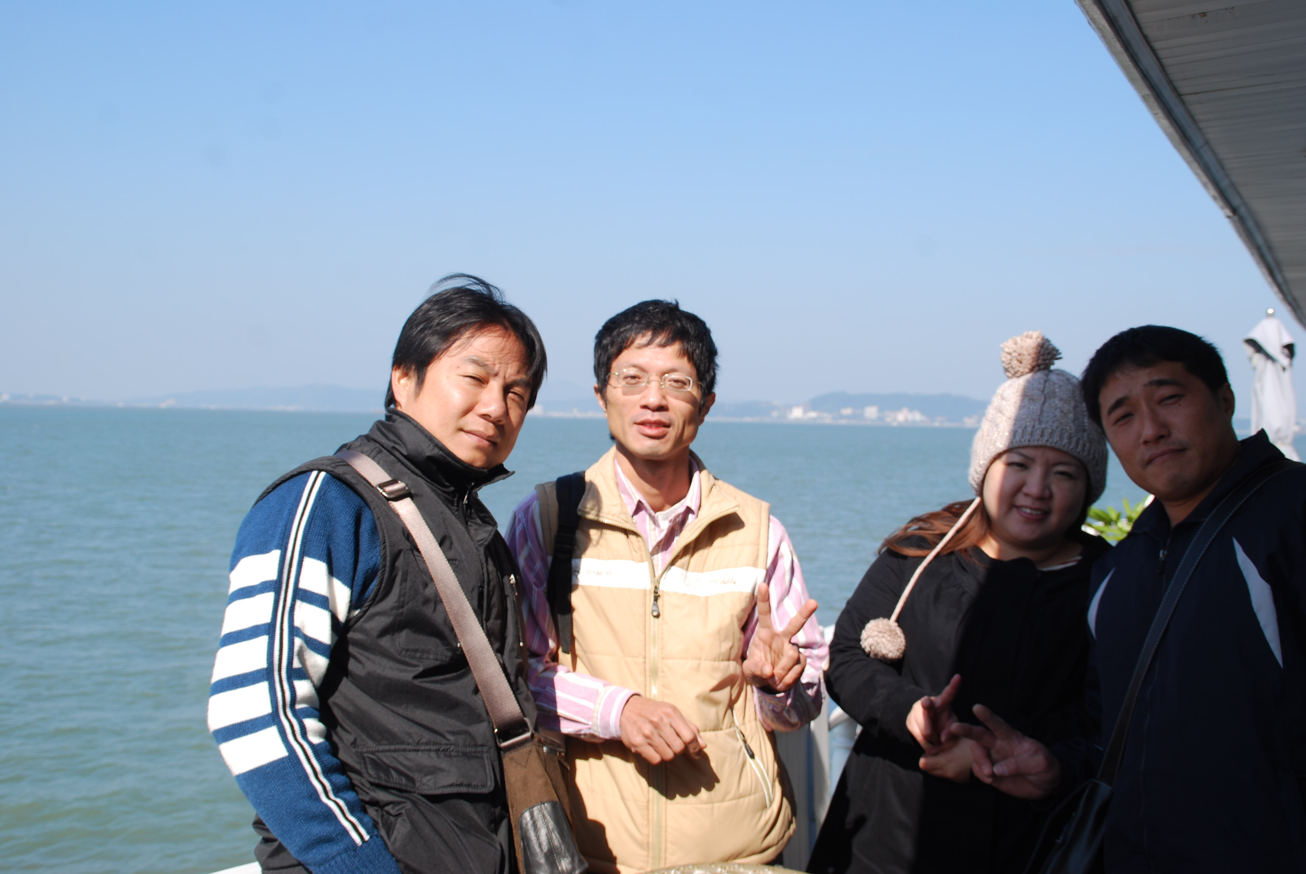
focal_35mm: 42
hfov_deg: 46.3
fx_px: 1525
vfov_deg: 32.0
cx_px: 653
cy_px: 437
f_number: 8
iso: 100
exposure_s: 1/250
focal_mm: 28
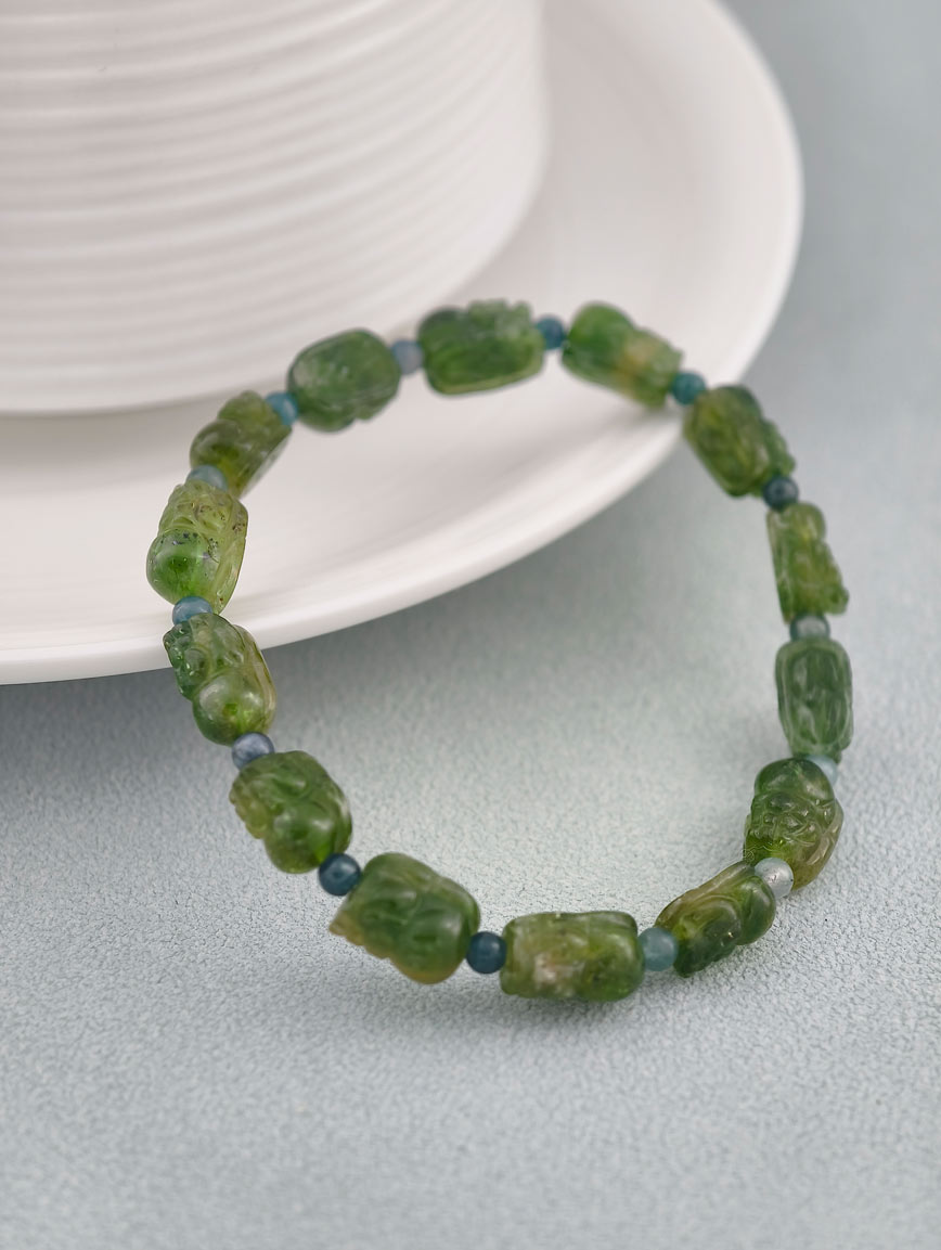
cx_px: 470
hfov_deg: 17.4
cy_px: 625
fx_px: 3073
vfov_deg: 23.0
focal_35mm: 85
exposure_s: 1/160
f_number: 2.67
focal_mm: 22.48
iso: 125
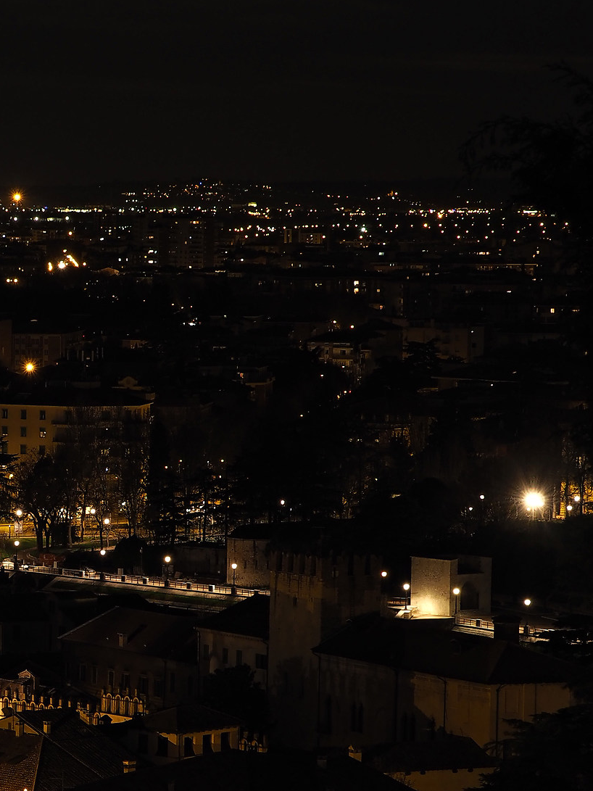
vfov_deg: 11.2
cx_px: -41
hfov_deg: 8.4
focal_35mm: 176
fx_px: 4021
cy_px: 605
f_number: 7.1
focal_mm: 40
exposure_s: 5
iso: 100
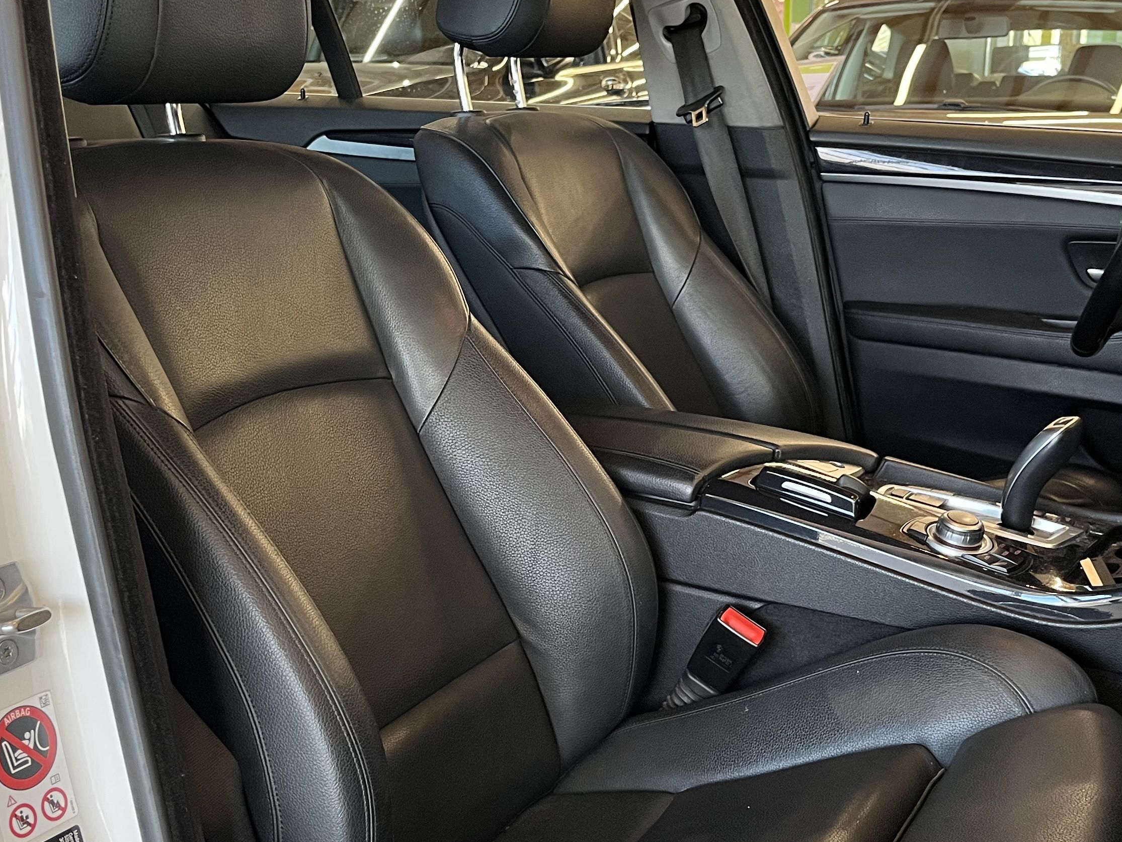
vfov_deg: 30.9
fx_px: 1524
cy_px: 475
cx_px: 555
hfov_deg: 40.4
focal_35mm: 47
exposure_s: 1/79
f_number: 1.6
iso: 125
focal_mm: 5.1
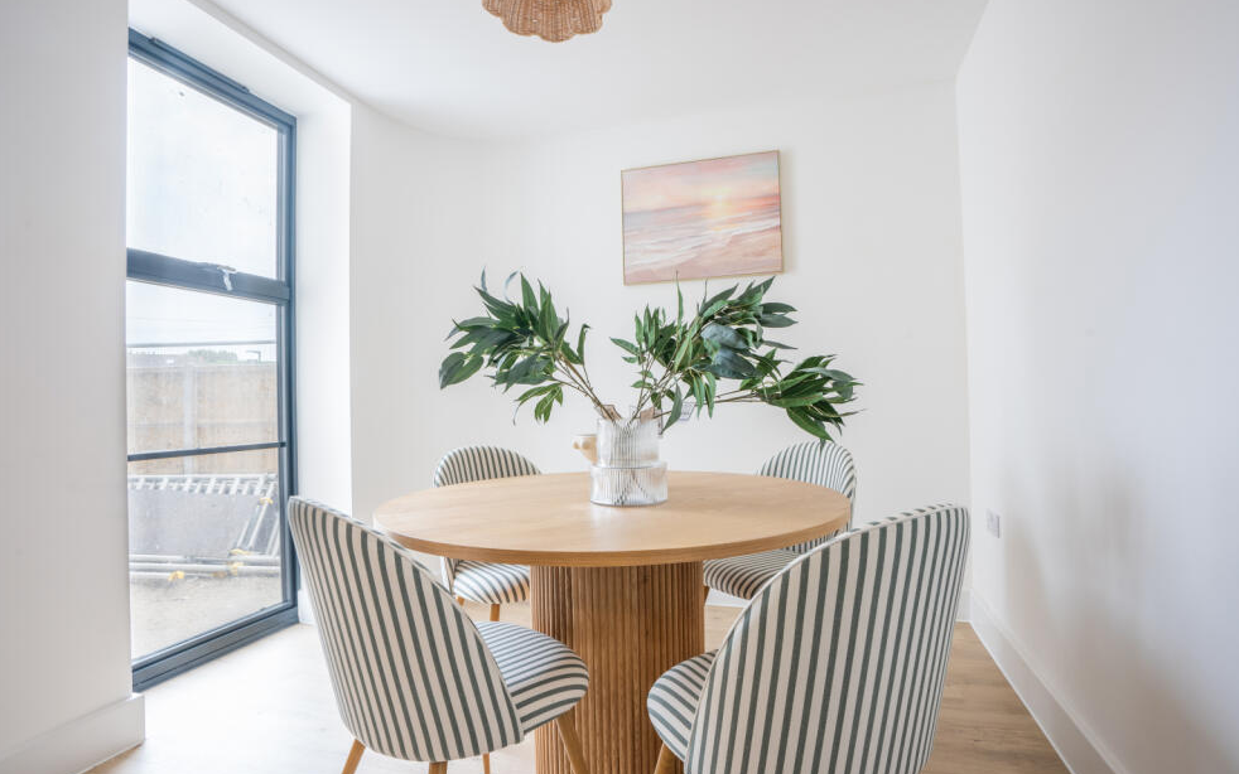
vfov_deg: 68.0
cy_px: 394
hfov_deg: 94.3
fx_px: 574
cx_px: 641
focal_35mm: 17
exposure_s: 1/50
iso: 400
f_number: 11
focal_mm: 16
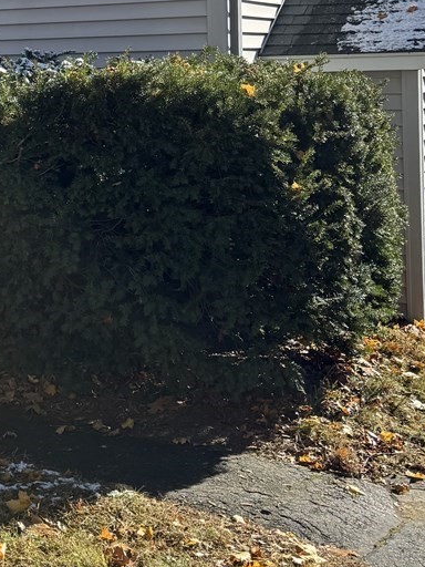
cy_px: 81
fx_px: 1179
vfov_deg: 26.3
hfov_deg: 19.4
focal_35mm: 72
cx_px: -61
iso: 80
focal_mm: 6.76
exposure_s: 1/1980
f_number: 1.78
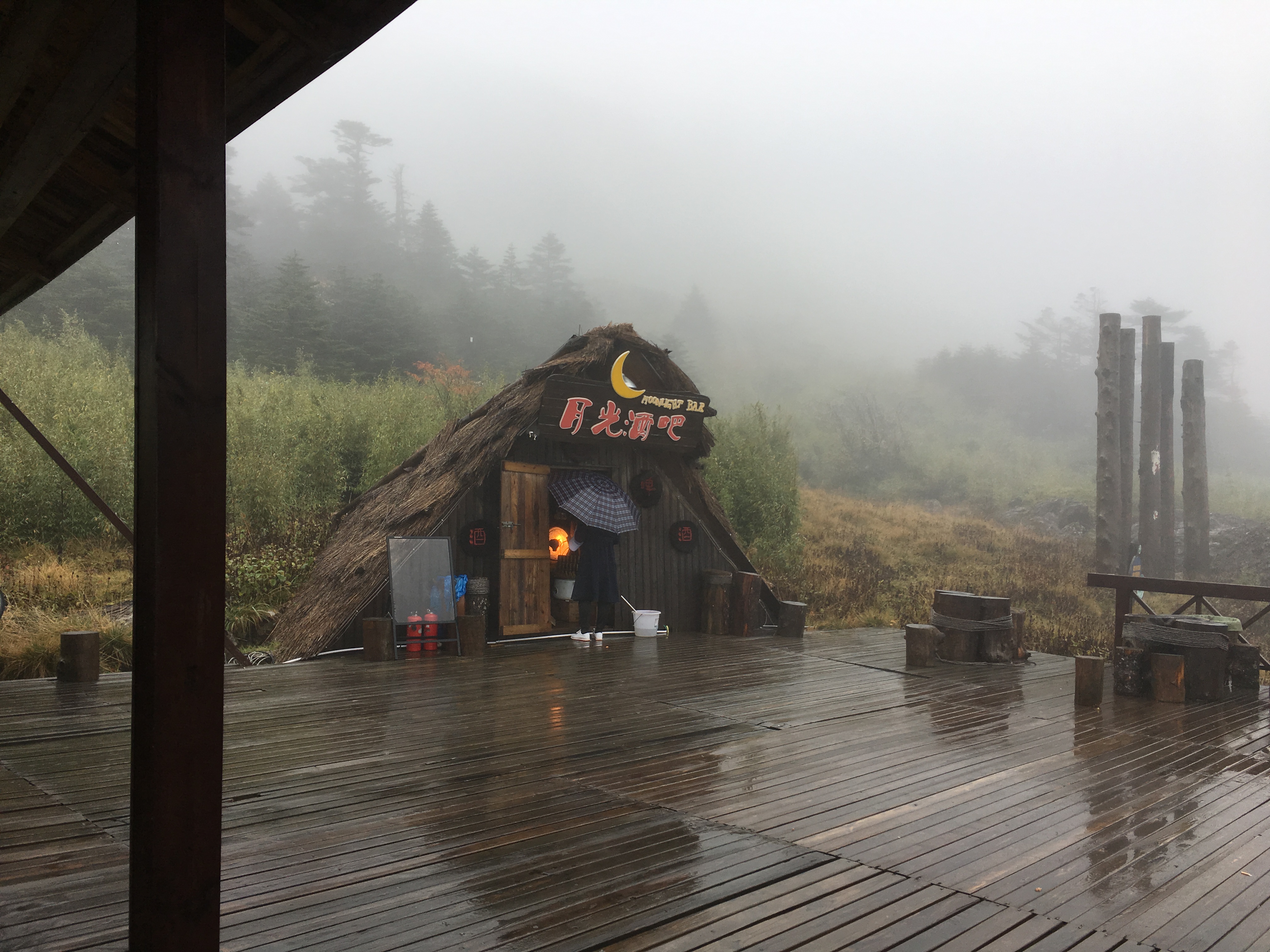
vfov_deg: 48.2
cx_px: 635
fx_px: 1064
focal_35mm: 29
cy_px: 476
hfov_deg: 61.7
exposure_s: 1/442
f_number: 2.2
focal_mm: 4.15
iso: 25
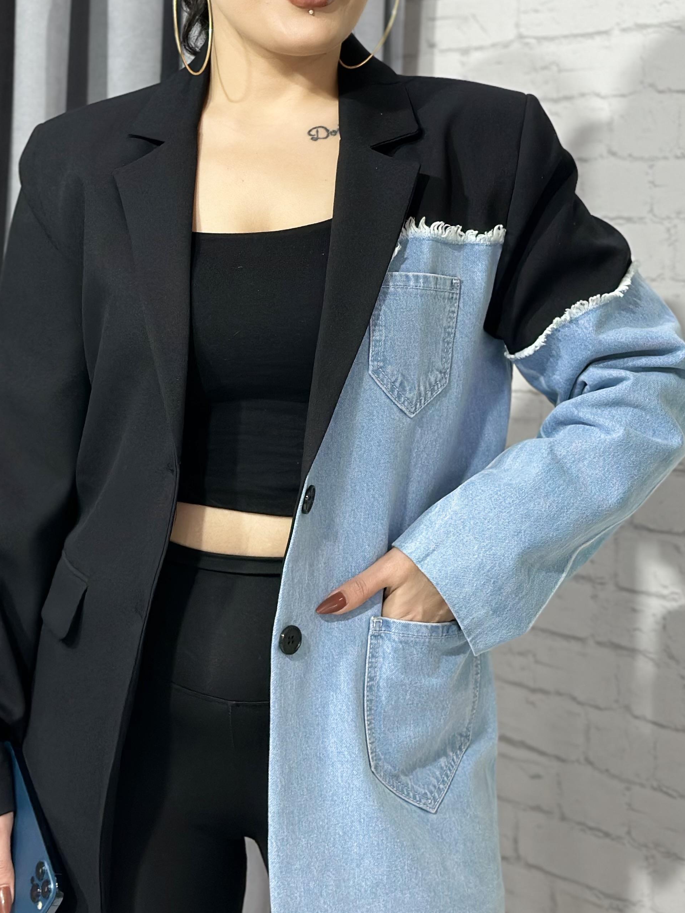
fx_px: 2005
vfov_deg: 25.6
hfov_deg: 19.3
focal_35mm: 76
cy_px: 348
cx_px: 237
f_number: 1.78
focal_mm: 6.86
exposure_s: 1/100
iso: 125
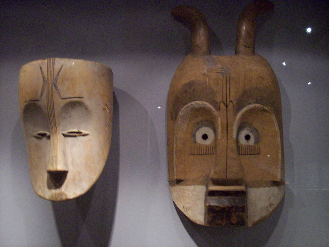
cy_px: 124
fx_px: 342
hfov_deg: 51.4
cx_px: 164
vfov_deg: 39.7
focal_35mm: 36
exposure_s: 1/8
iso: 160
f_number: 2.7
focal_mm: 6
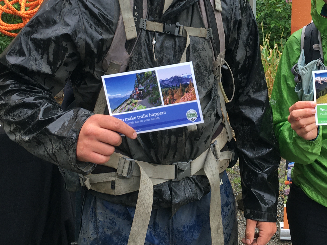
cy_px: 53
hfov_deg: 32.9
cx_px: 219
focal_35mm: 58
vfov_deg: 24.9
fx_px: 548
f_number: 2.2
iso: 25
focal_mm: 4.15
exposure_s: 1/60
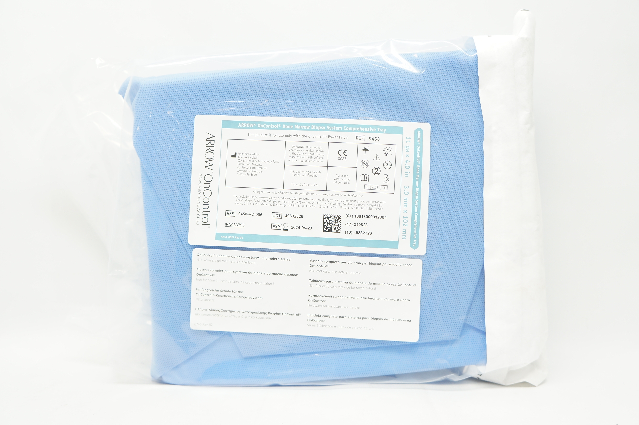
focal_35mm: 30
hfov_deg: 62.0
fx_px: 532
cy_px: 212
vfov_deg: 43.5
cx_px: 320
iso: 400
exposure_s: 1/80
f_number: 4.5
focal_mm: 20
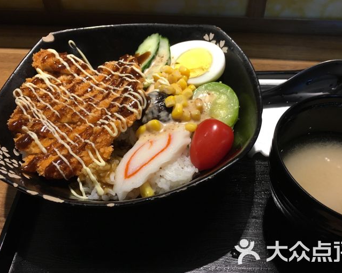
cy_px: 139
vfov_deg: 47.1
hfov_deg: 57.1
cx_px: 181
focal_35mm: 31
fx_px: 314
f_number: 2.2
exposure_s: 1/33
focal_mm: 4.15
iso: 125
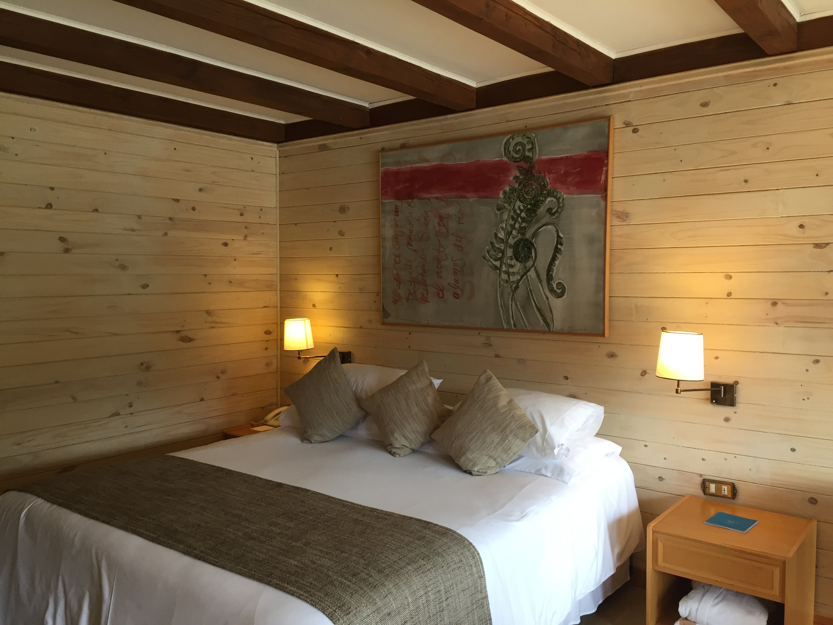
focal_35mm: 29
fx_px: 698
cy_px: 312
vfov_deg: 48.2
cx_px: 416
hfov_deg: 61.7
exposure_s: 1/33
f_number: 2.2
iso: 40
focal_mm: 4.15
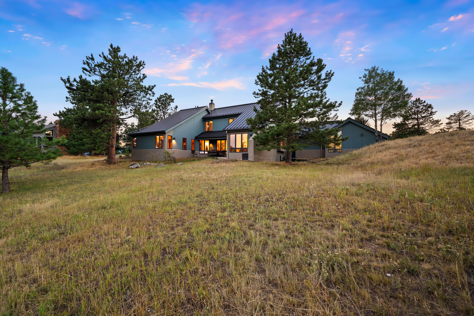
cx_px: 237
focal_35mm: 14
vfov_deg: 81.2
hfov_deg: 104.3
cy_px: 158
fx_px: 184
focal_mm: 14
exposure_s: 1/2.5
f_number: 8
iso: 800
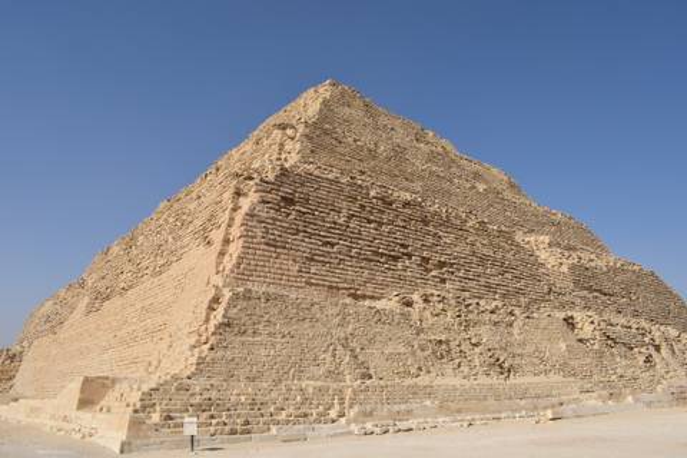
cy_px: 229
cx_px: 344
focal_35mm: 27
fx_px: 515
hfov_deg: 67.4
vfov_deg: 47.9
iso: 200
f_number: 11
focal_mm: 18
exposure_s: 1/500
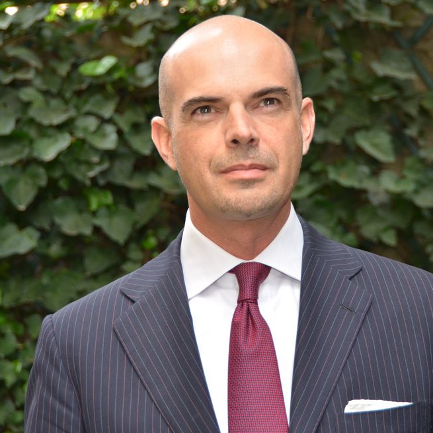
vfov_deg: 17.2
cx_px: 247
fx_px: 1429
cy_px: 216
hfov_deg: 17.2
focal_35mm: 101
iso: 400
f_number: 4.8
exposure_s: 1/100
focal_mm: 52
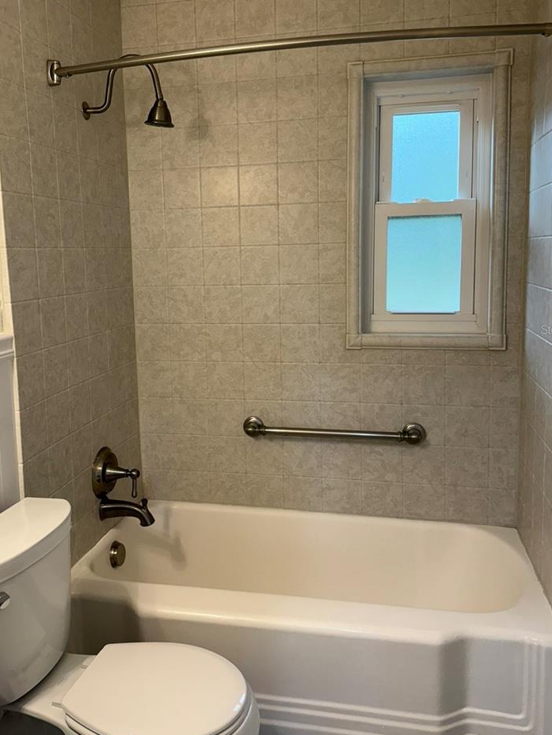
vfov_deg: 58.2
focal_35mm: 31
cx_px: 241
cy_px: 329
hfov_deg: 45.4
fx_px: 659
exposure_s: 1/120
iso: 160
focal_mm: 6.76
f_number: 1.78
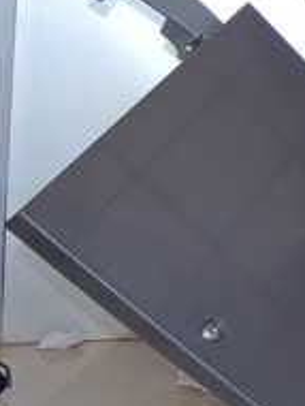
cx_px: 680
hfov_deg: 12.3
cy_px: 6
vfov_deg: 18.9
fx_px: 1184
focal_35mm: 101
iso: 140
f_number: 3.1
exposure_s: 1/40
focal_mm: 5.3
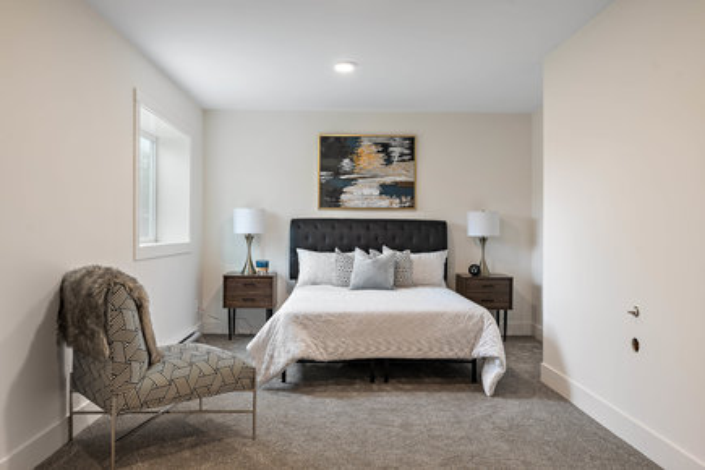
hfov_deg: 63.7
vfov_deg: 45.0
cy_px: 235
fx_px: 568
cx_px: 352
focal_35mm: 29
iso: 400
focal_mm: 29
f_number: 7.1
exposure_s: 1/6
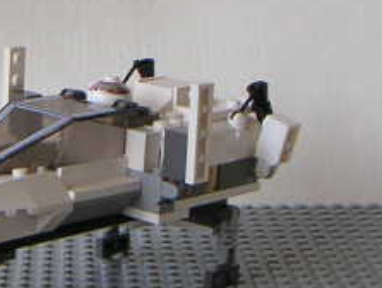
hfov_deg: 17.6
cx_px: -75
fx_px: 1172
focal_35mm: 106
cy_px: 168
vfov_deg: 14.0
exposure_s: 1/90
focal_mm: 4.8
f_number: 2.8
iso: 64
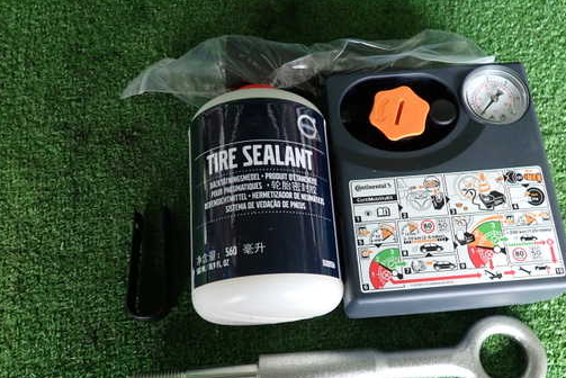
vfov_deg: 42.2
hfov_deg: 60.0
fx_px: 488
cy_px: 223
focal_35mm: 31
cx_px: 326
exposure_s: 1/60
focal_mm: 4.5
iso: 200
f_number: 2
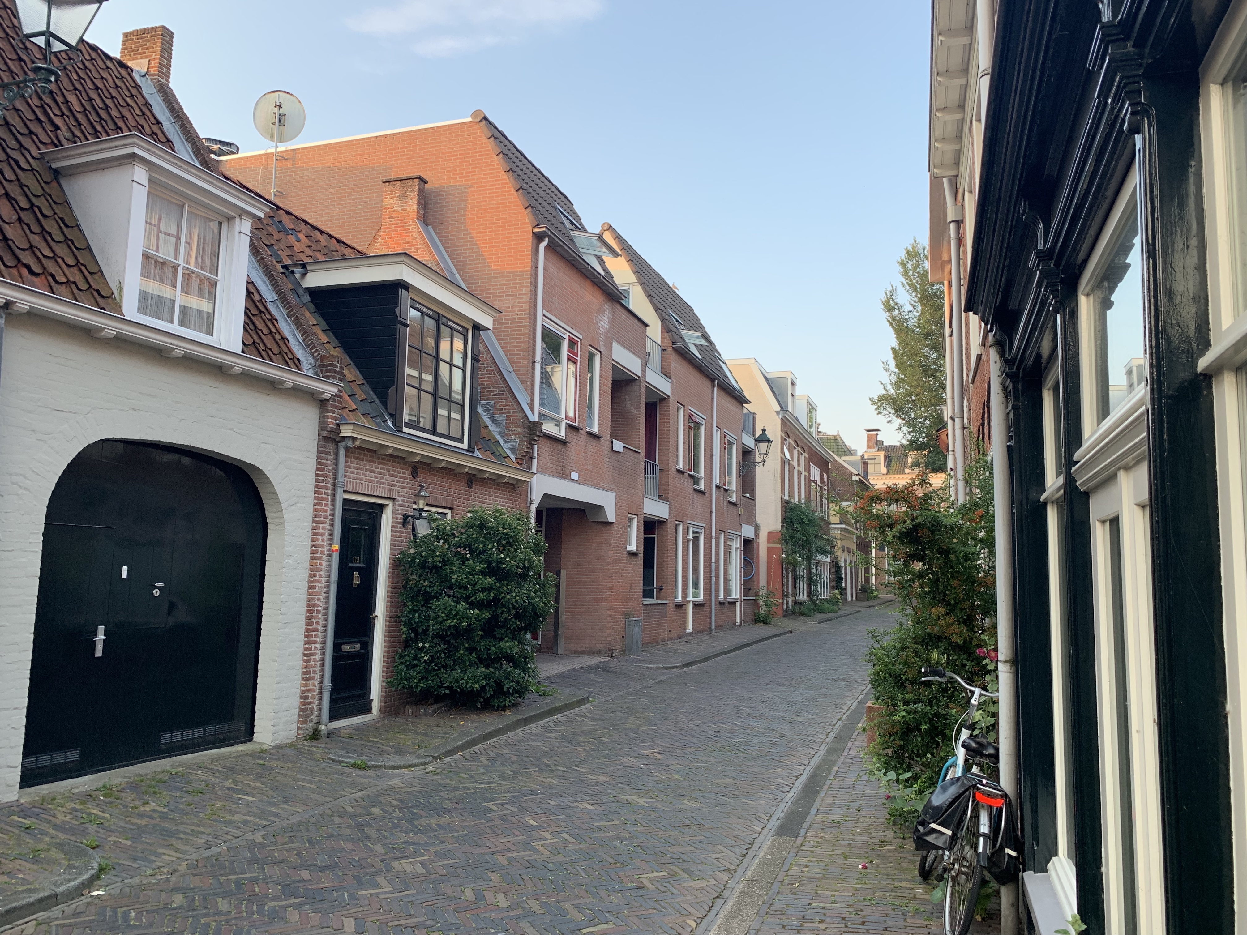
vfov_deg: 53.1
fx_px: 937
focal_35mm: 26
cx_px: 624
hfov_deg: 67.3
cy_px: 468
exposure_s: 1/121
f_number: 1.8
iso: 40
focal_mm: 4.25
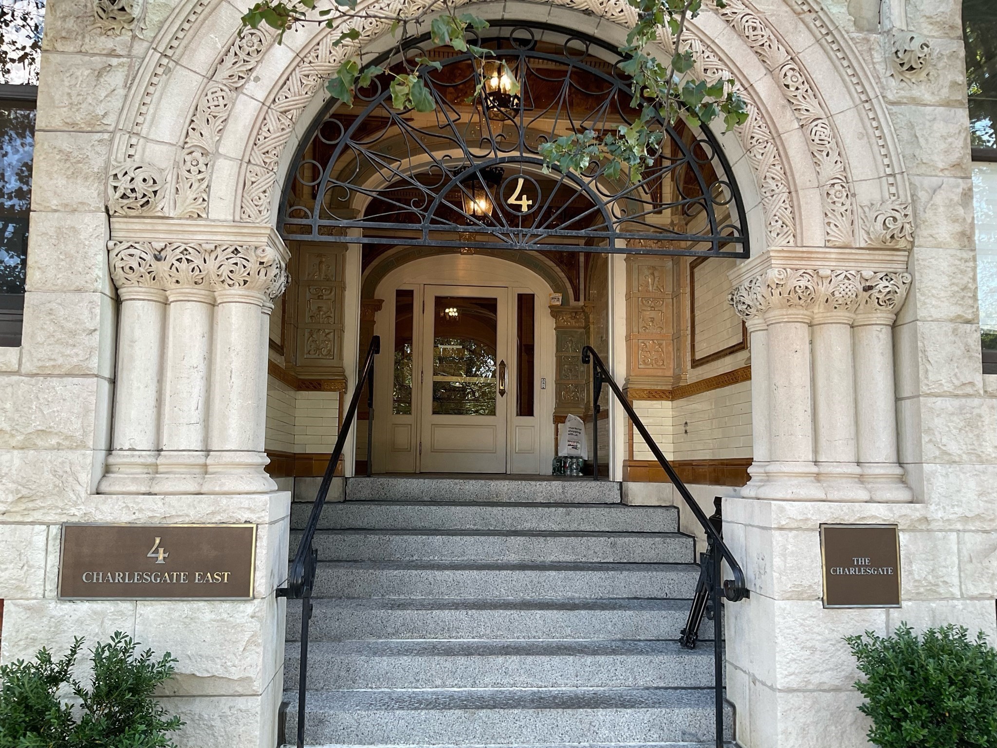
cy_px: 374
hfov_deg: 61.7
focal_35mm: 29
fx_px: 835
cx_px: 498
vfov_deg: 48.2
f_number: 1.8
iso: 40
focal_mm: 3
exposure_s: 1/120
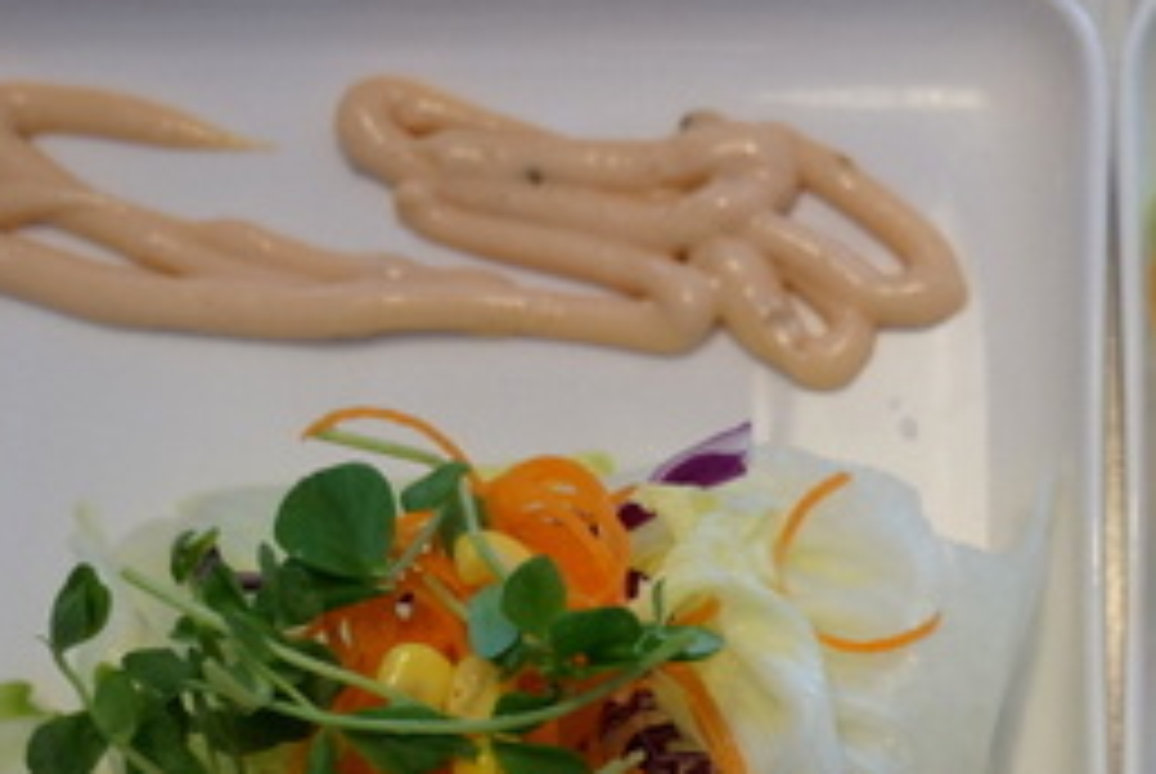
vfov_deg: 16.5
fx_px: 2636
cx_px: 1098
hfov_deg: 23.9
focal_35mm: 82
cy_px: 646
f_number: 4
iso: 640
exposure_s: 1/60
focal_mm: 22
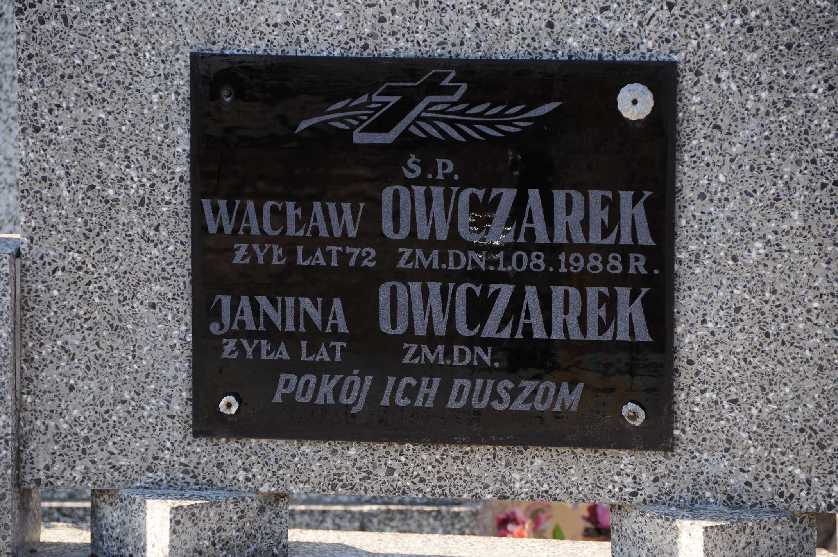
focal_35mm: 225
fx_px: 5231
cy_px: 278
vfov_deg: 6.1
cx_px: 419
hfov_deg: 9.2
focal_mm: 150
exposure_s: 1/250
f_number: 7.1
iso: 320
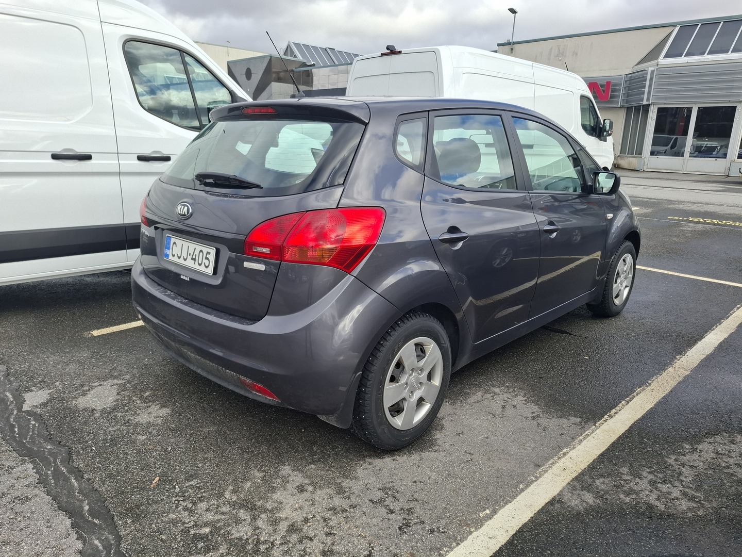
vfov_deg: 58.9
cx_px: 371
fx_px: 493
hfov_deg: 73.9
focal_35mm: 23
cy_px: 278
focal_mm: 5.54
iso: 50
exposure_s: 1/949
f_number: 1.8
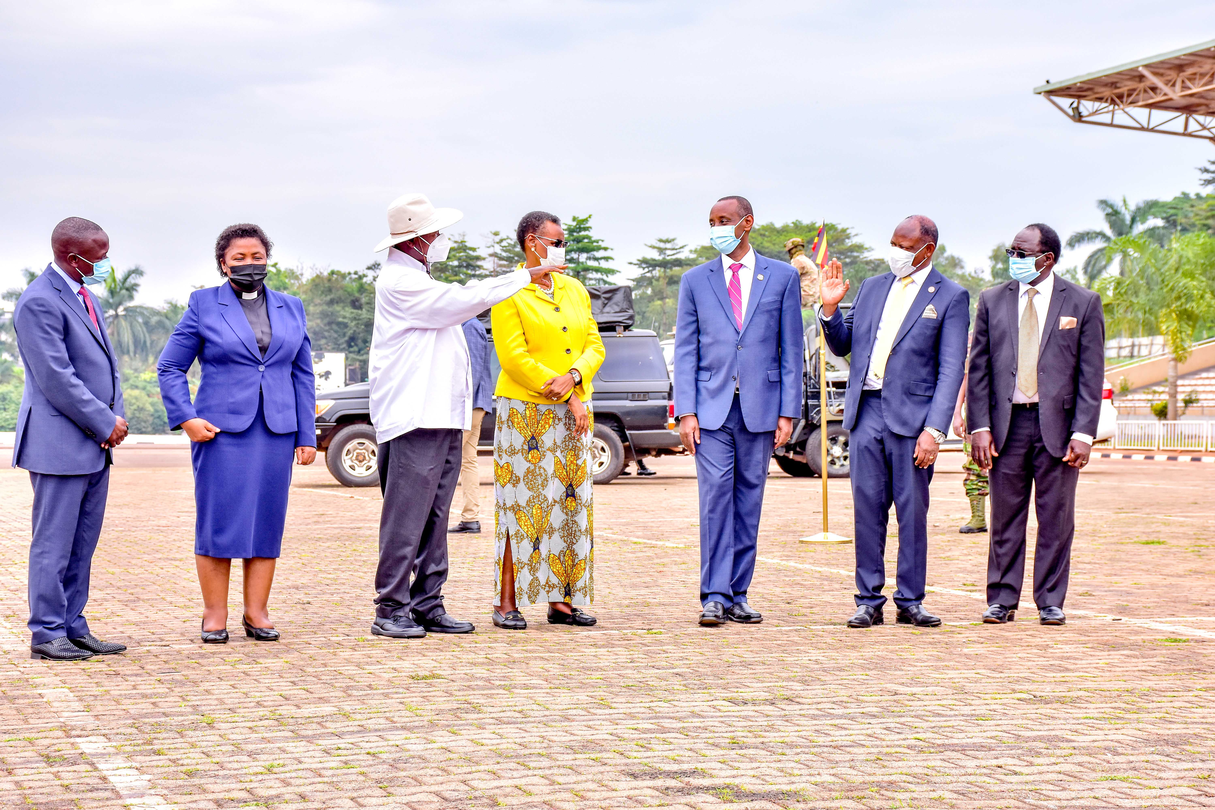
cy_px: 405
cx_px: 608
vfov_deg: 16.3
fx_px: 2835
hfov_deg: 24.2
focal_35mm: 84
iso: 500
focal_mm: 56
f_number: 8
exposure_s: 1/400
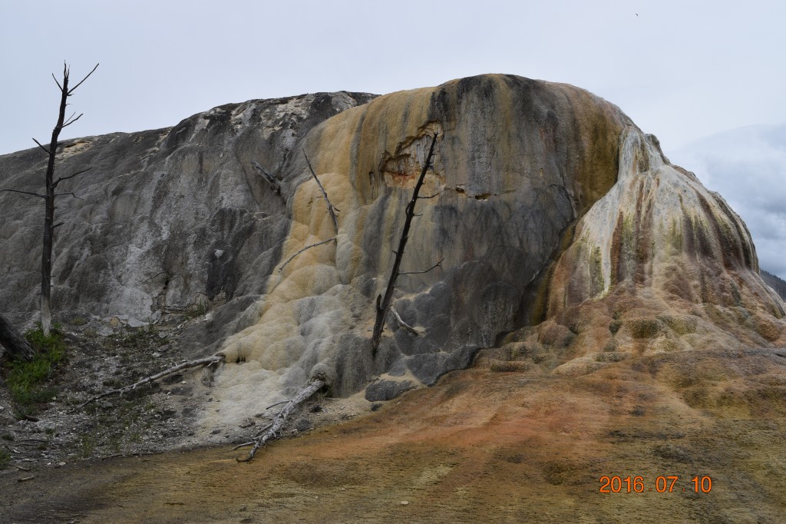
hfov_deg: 51.3
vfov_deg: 35.5
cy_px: 262
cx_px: 393
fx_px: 818
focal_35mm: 38
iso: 200
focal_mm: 25
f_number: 8
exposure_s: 1/640
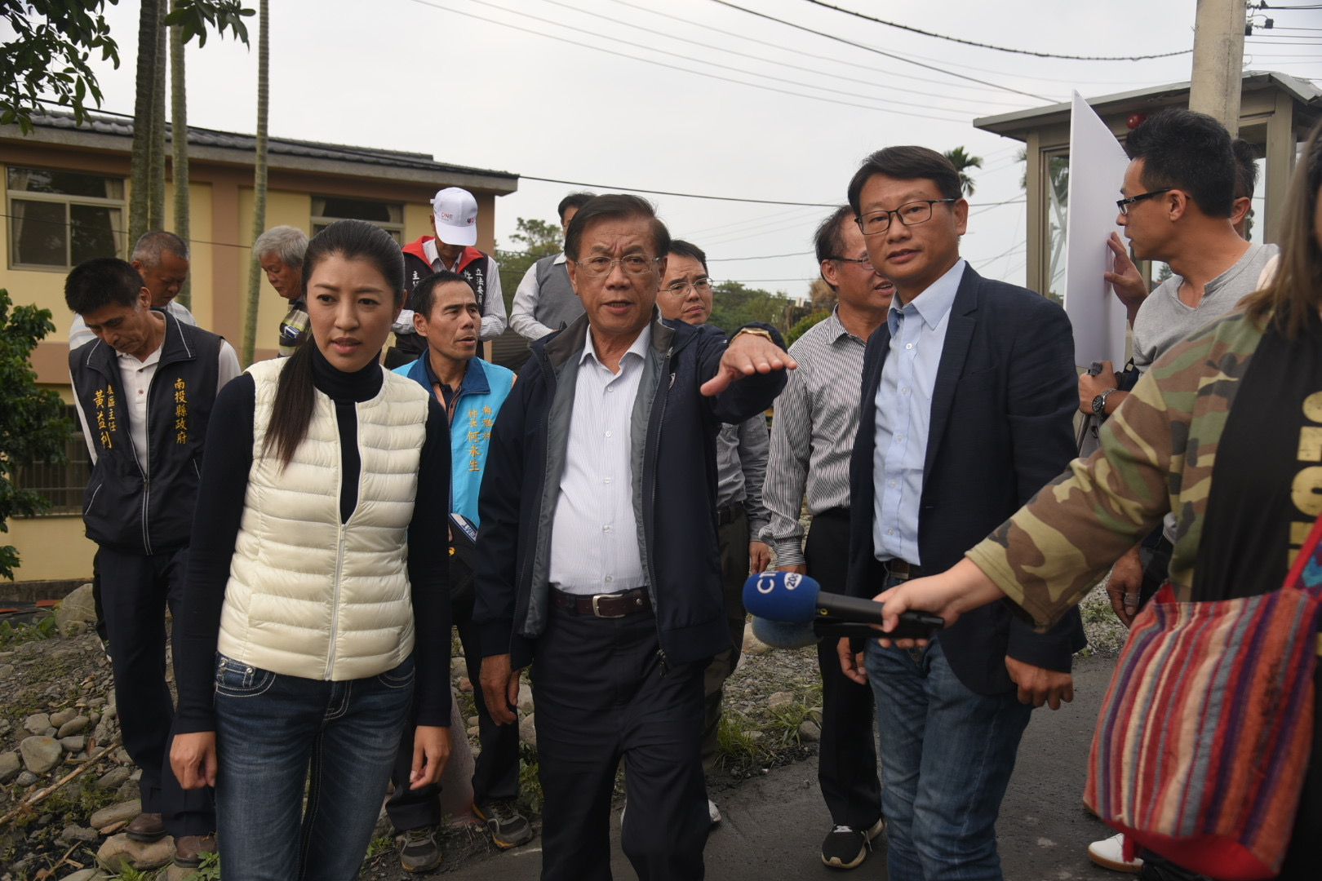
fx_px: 1138
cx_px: 661
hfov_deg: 60.3
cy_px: 440
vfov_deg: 42.3
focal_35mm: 31
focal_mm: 31
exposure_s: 1/1000
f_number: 5.6
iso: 400
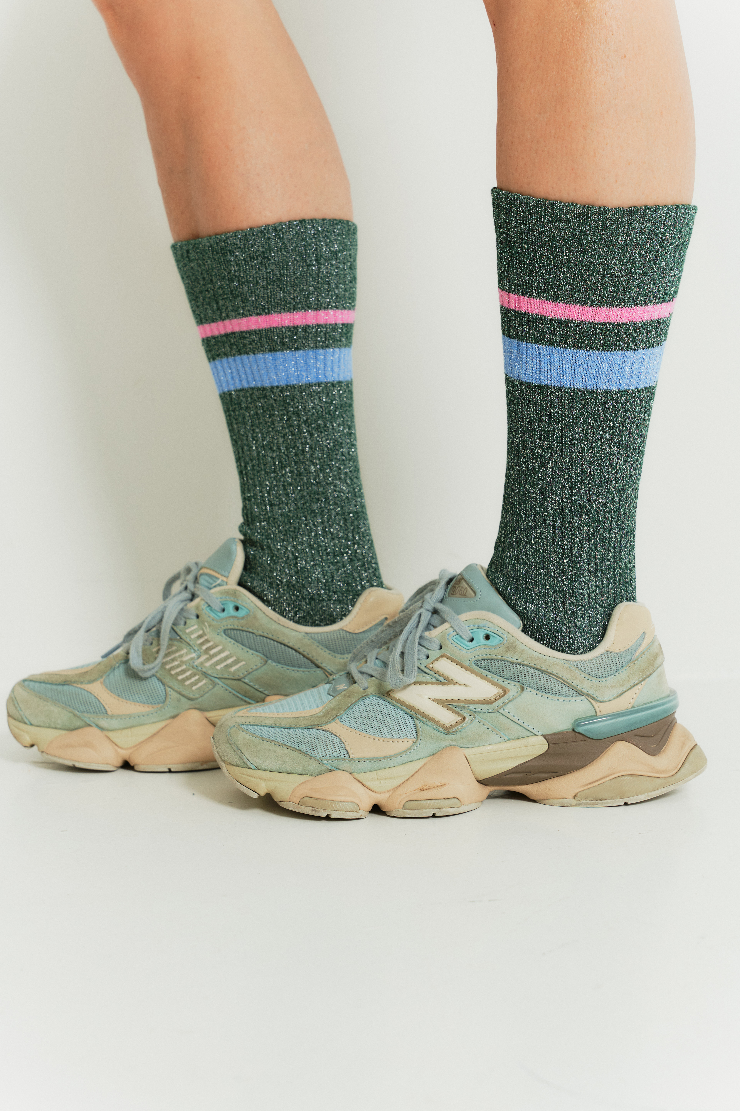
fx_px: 2158
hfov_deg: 19.5
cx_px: 370
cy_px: 556
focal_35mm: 70
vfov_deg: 28.8
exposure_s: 1/125
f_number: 8
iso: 200
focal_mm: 70
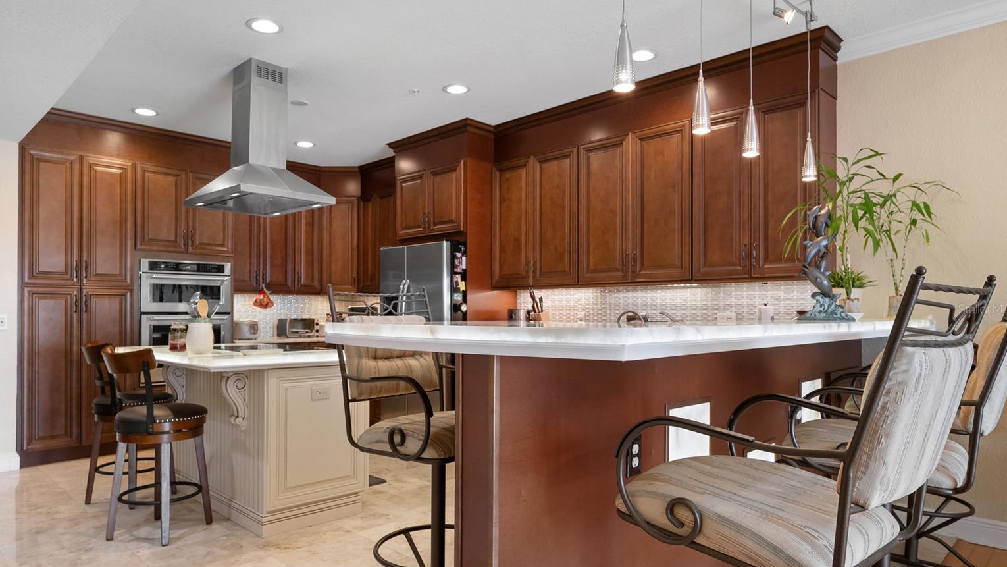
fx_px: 614
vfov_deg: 49.5
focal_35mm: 23
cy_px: 309
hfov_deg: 78.7
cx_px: 490
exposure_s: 1/13
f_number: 8
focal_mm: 21
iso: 400
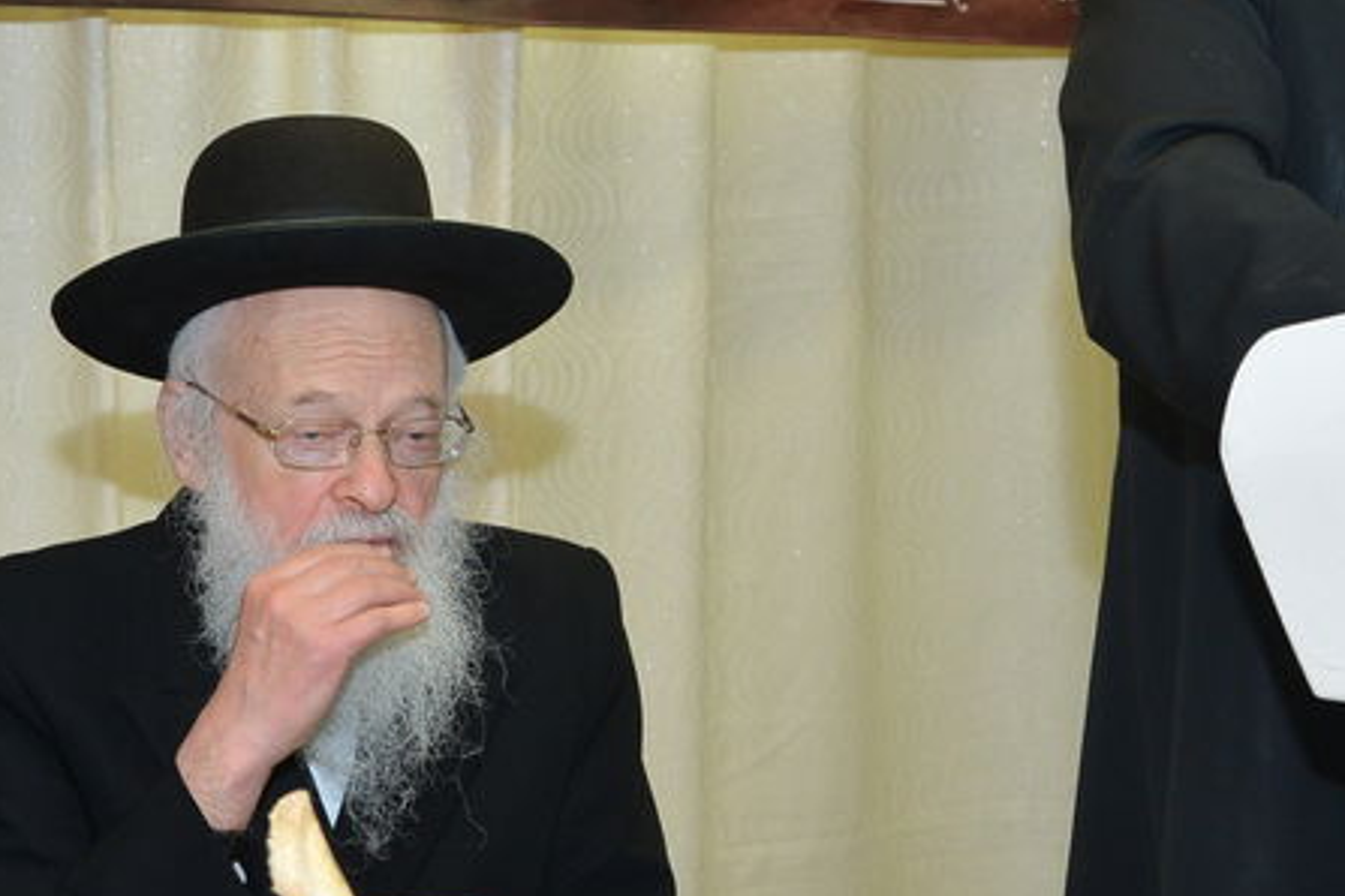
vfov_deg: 15.9
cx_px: 584
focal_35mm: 86
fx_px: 3213
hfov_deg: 23.6
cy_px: 358
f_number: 5
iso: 800
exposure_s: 1/125
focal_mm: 32
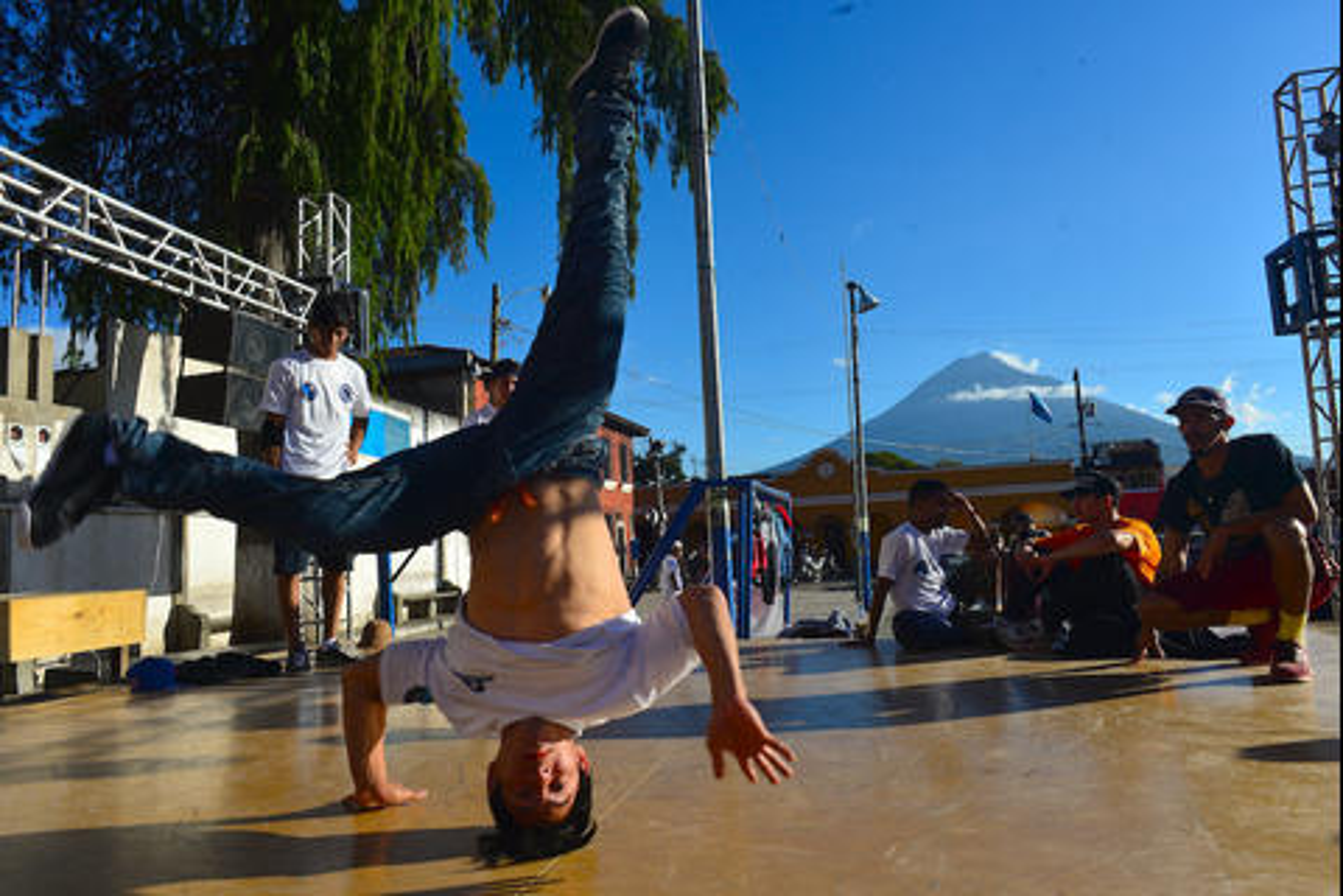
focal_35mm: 24
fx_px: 895
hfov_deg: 73.7
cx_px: 672
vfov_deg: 53.1
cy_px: 448
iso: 100
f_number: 11
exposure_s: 1/250
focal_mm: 24
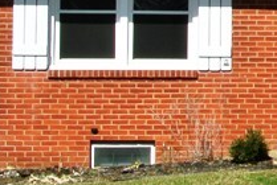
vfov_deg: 7.2
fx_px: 1472
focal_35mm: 191
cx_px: 524
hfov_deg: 10.1
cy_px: 15
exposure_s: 1/60
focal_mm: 14.5
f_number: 16
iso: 100
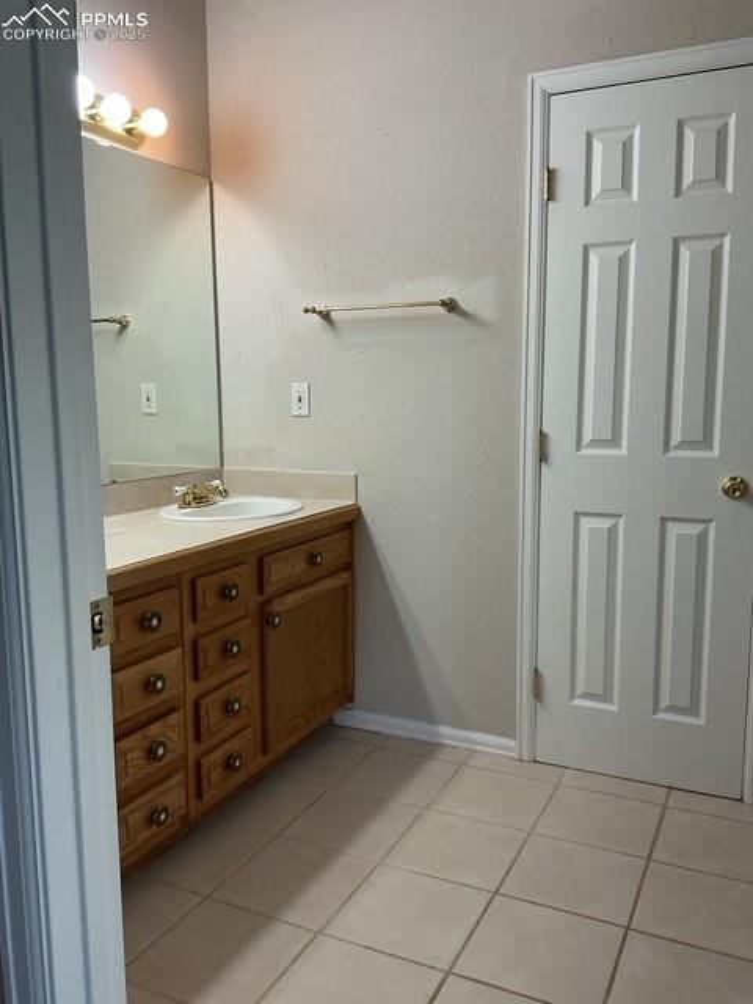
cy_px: 502
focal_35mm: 29
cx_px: 376
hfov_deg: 48.2
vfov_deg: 61.7
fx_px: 841
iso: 64
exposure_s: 1/100
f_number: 1.8
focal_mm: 3
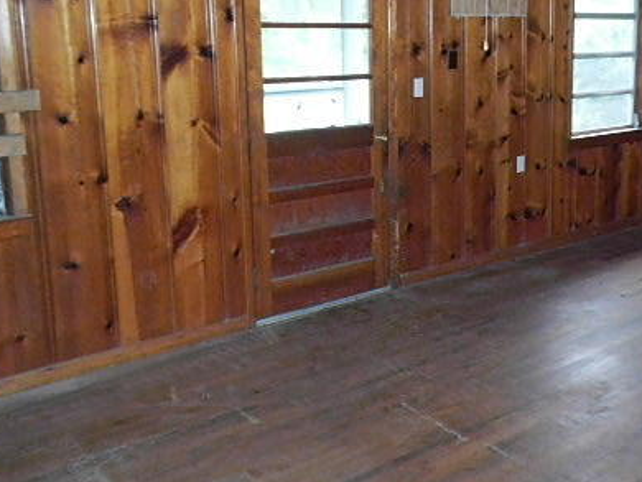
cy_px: 156
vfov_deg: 34.8
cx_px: 449
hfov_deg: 44.8
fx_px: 761
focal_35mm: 41
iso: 1250
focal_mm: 4.5
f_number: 3.2
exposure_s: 1/30
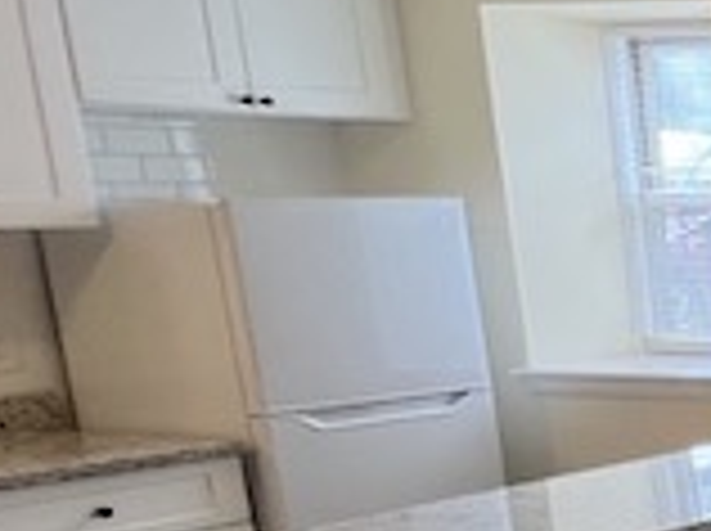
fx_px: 1354
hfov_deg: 16.2
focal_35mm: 66
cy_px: 486
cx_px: 1624
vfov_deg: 21.7
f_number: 1.8
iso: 40
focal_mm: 1.57
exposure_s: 1/120
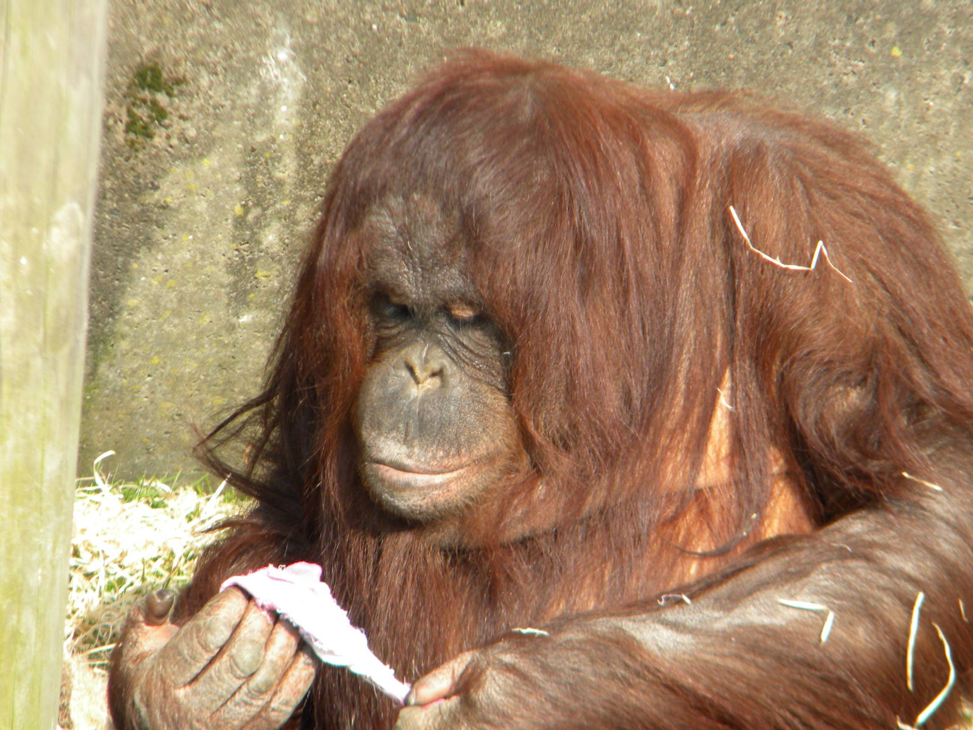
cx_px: 486
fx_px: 11637
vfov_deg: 3.6
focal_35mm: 414
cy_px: 365
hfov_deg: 4.8
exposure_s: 1/250
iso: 118
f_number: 5.4
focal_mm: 75
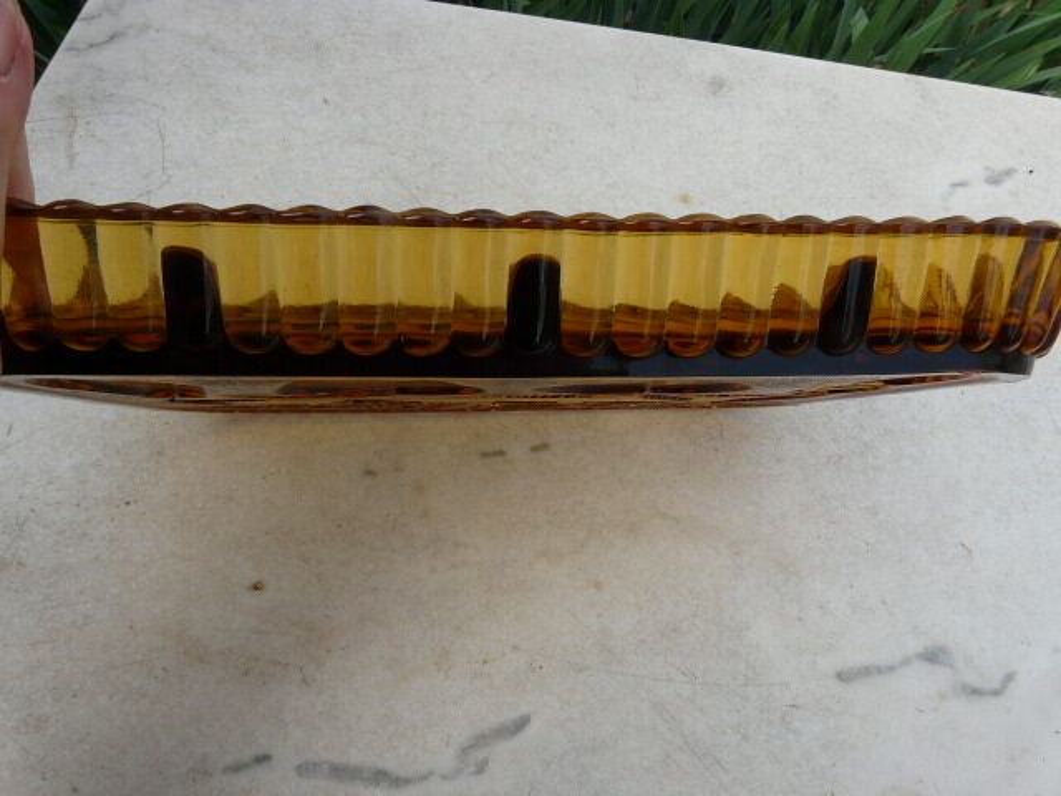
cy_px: 398
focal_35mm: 28
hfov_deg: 63.4
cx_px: 530
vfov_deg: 49.7
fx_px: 858
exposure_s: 1/200
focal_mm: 4.6
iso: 100
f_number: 5
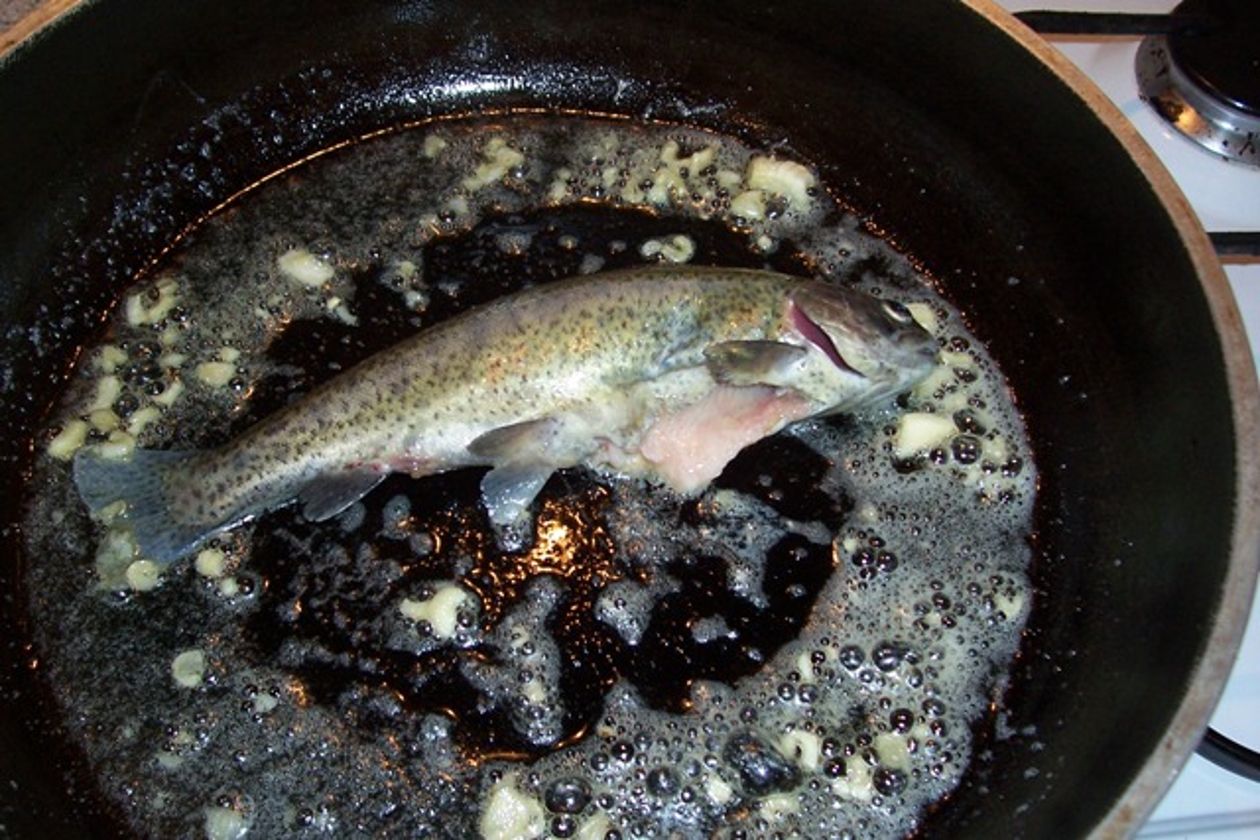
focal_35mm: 34
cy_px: 420
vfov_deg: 38.9
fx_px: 1190
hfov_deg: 55.8
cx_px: 630
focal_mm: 5.6
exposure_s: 1/60
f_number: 2.7
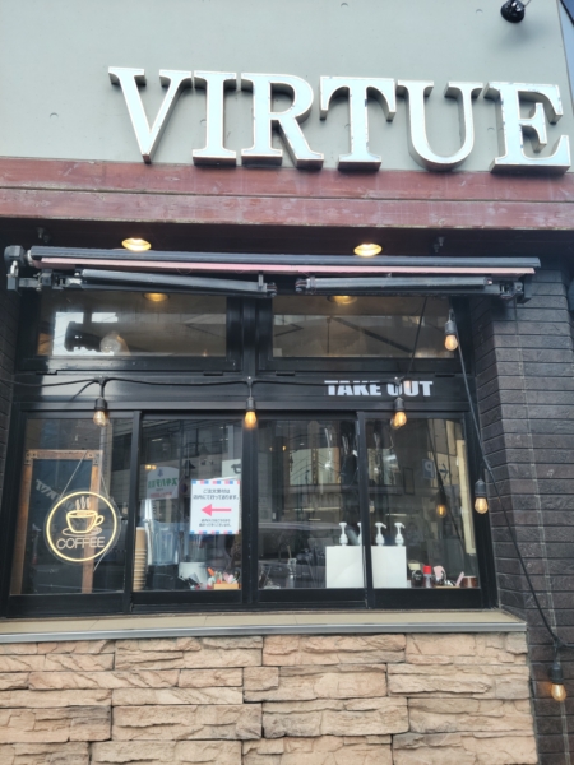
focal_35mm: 28
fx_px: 619
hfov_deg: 49.7
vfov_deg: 63.4
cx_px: 287
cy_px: 382
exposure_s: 1/110
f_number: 2
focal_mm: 5.9
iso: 25
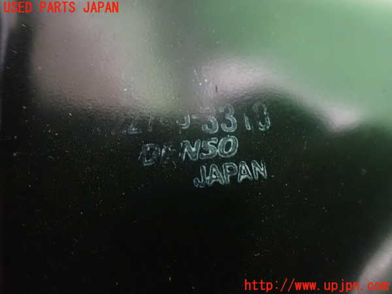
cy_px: 147
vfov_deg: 46.8
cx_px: 196
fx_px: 340
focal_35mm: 30
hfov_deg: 60.0
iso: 1600
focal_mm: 5.4
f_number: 2.3
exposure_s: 1/13
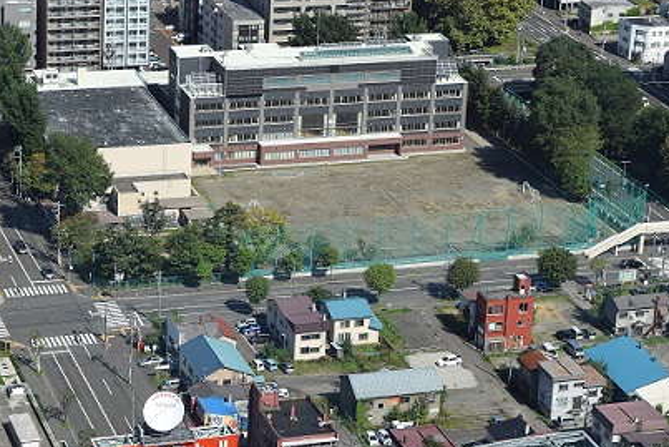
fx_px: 2282
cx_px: 324
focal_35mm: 123
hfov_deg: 16.7
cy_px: 229
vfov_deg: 11.2
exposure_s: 1/320
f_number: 9
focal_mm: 55
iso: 200
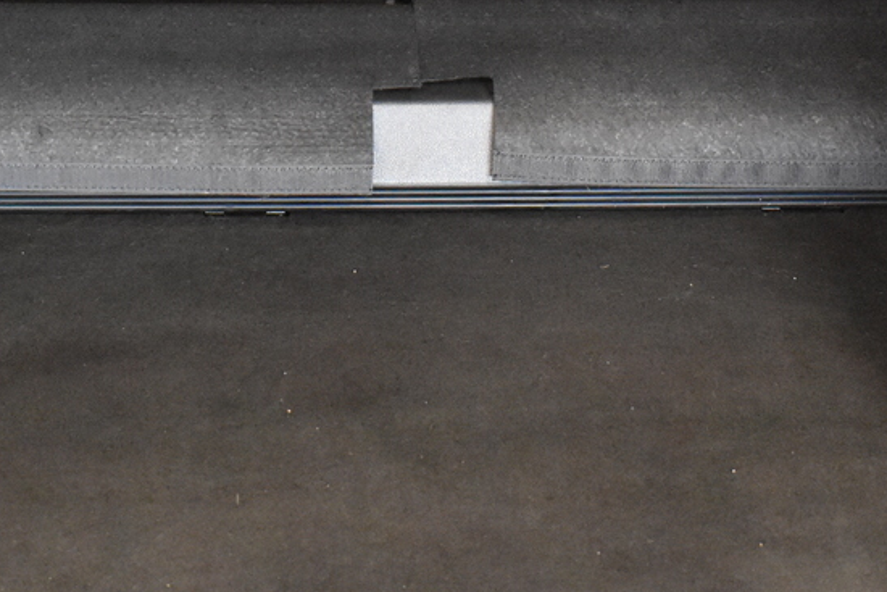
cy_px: -19
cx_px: 263
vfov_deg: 12.7
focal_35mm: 106
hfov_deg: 19.2
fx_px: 2612
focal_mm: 24
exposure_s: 1/40
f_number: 4
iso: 4500
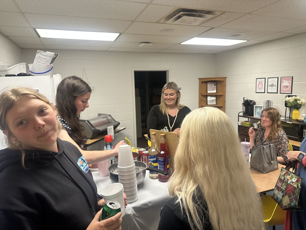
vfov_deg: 56.8
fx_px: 212
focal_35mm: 24
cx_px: 153
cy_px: 115
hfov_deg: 71.6
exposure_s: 1/120
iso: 200
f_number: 1.78
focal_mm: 6.86
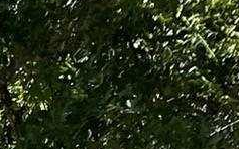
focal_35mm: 229
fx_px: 1491
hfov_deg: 7.9
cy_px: 985
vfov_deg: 4.2
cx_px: -485
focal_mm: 5.1
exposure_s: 1/1767
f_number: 1.6
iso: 32
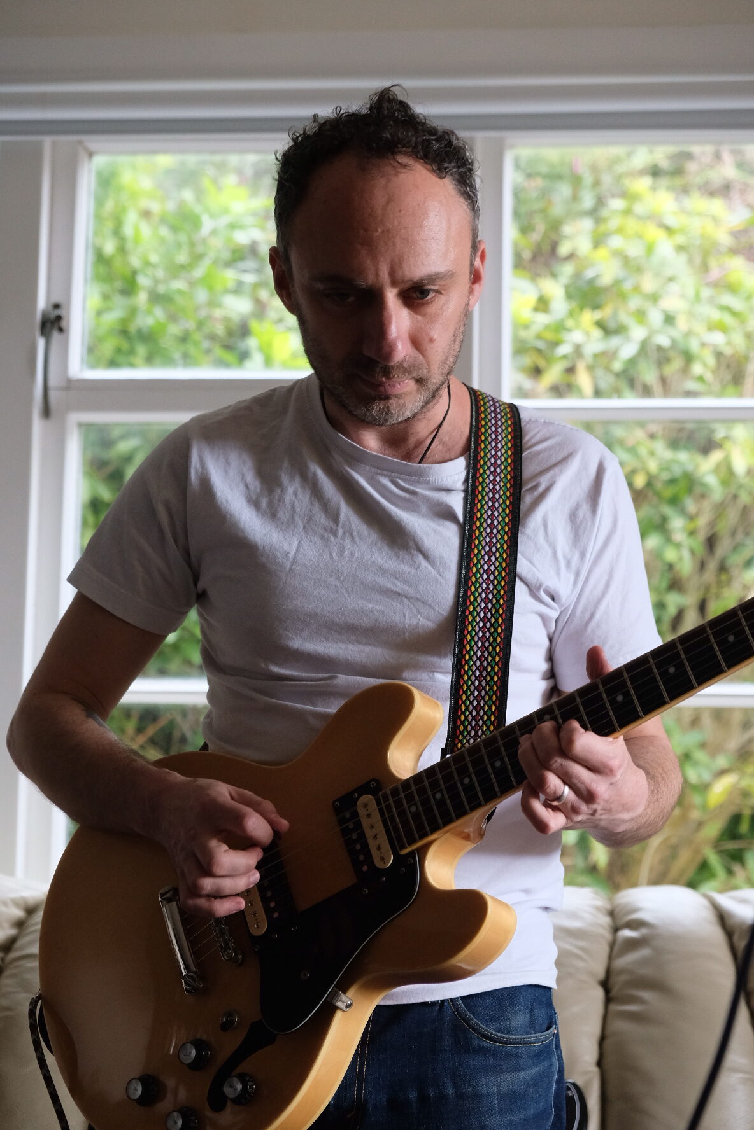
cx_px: 377
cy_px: 565
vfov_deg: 24.5
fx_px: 2607
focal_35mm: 83
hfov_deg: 16.5
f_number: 4
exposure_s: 1/110
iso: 1600
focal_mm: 55
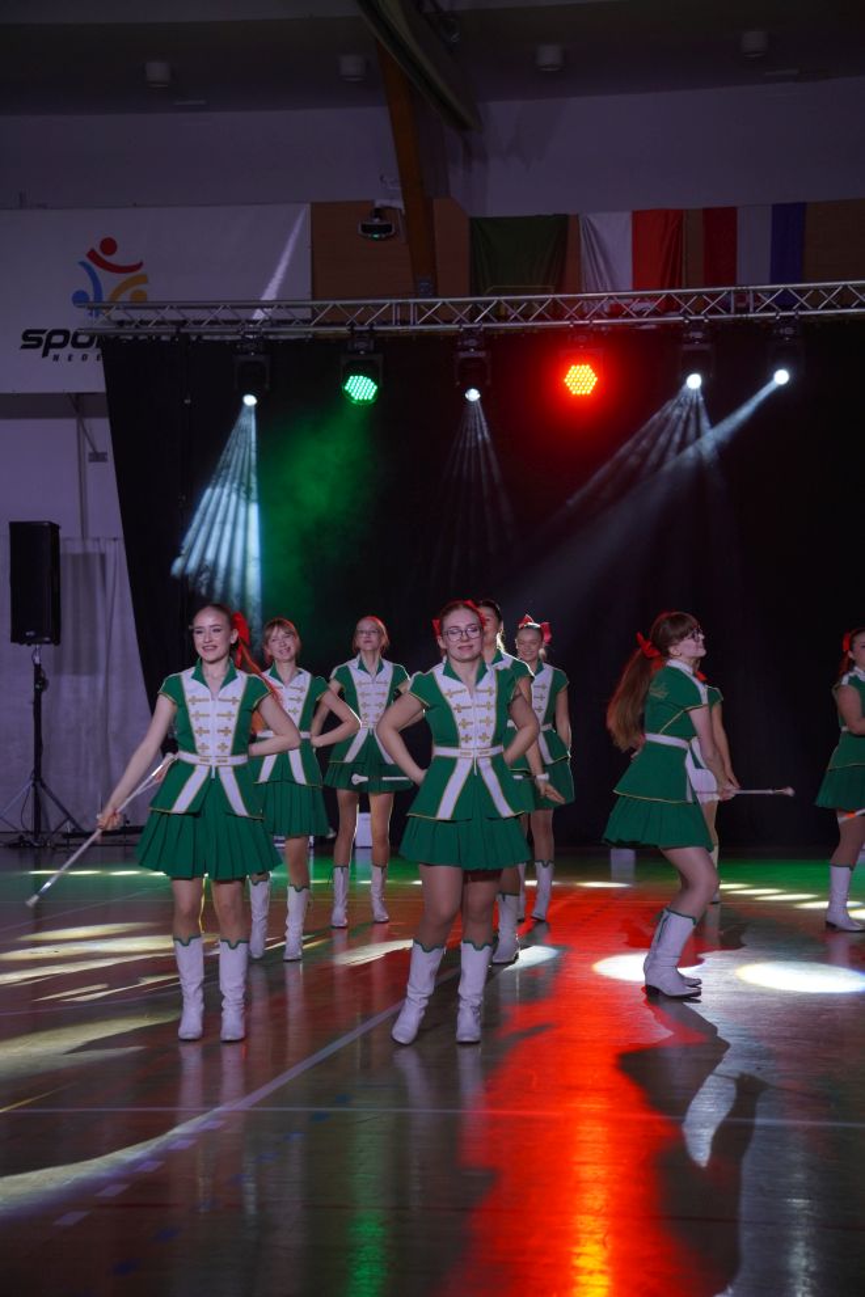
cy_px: 648
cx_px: 432
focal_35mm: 75
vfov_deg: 27.0
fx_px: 2703
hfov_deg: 18.2
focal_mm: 50
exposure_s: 1/160
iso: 400
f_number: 3.2
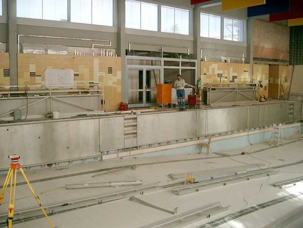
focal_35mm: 37
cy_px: 114
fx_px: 324
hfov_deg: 50.1
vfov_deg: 38.7
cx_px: 152
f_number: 2.6
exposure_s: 1/200
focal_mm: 7.6
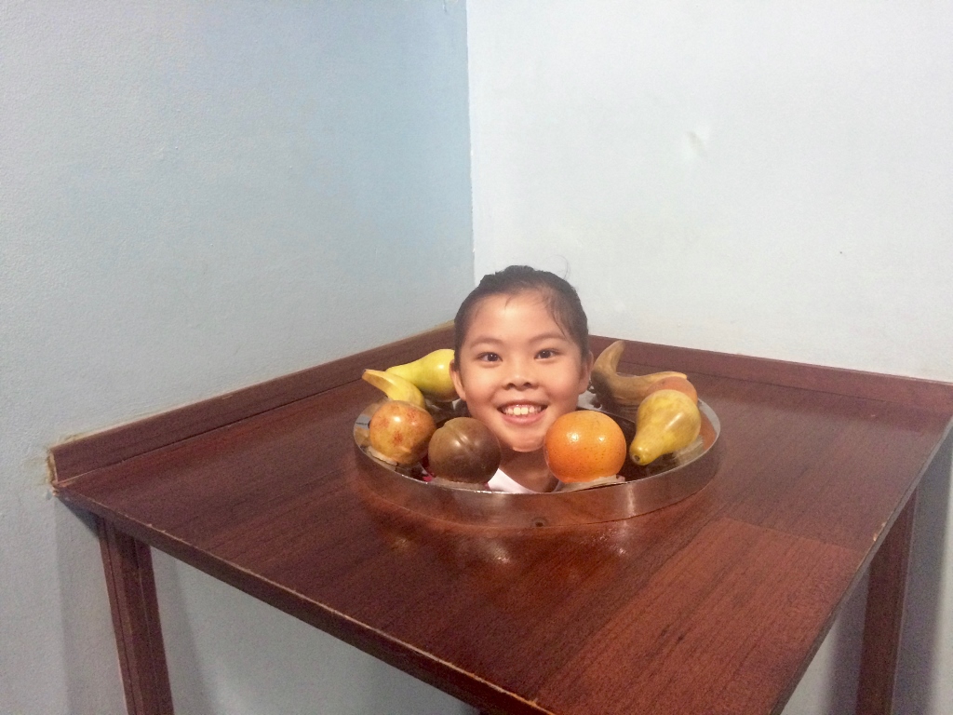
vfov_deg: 48.2
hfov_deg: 61.7
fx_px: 798
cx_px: 476
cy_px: 358
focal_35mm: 29
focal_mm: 4.15
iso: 320
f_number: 2.2
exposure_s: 1/20
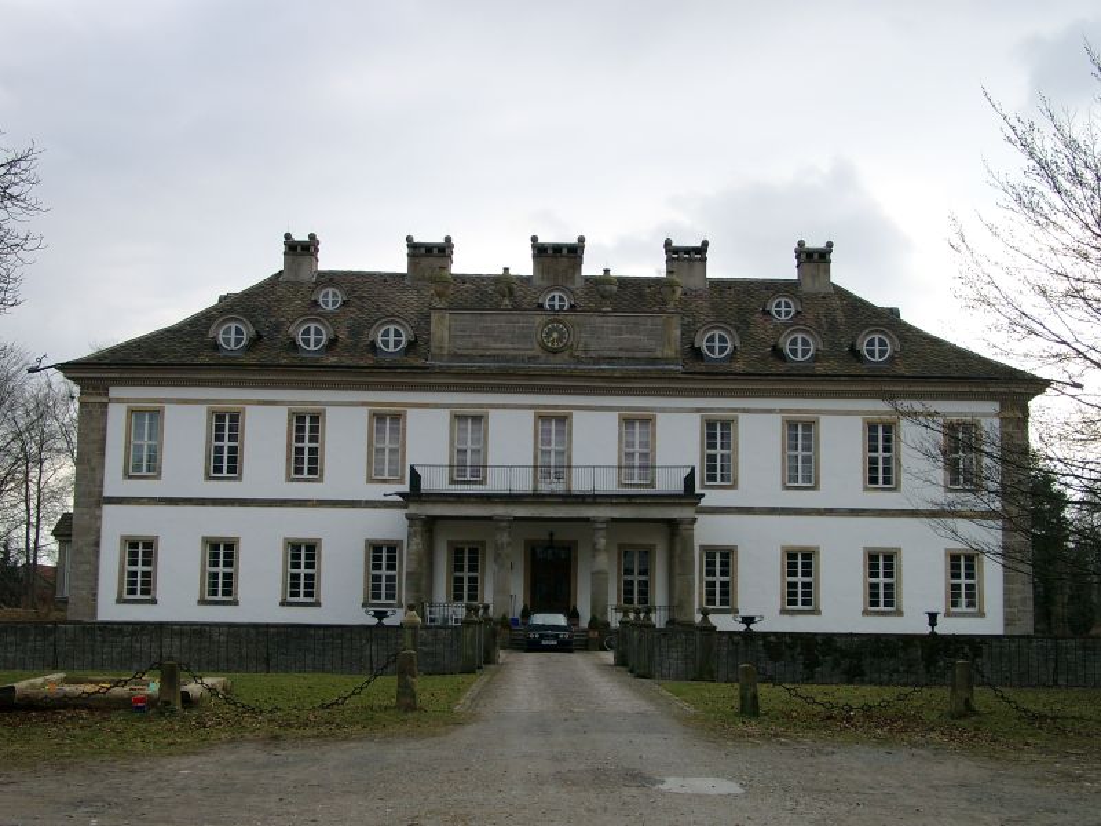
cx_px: 550
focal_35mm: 47
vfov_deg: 30.9
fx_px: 1495
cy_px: 413
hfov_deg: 40.4
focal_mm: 9.82
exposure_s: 1/315
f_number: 4
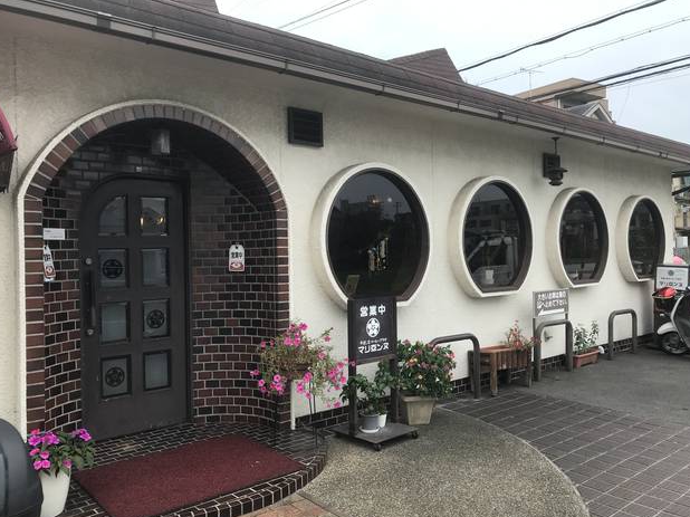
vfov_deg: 48.2
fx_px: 578
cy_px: 265
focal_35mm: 29
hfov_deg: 61.7
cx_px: 348
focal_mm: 3.99
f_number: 1.8
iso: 20
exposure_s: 1/1330
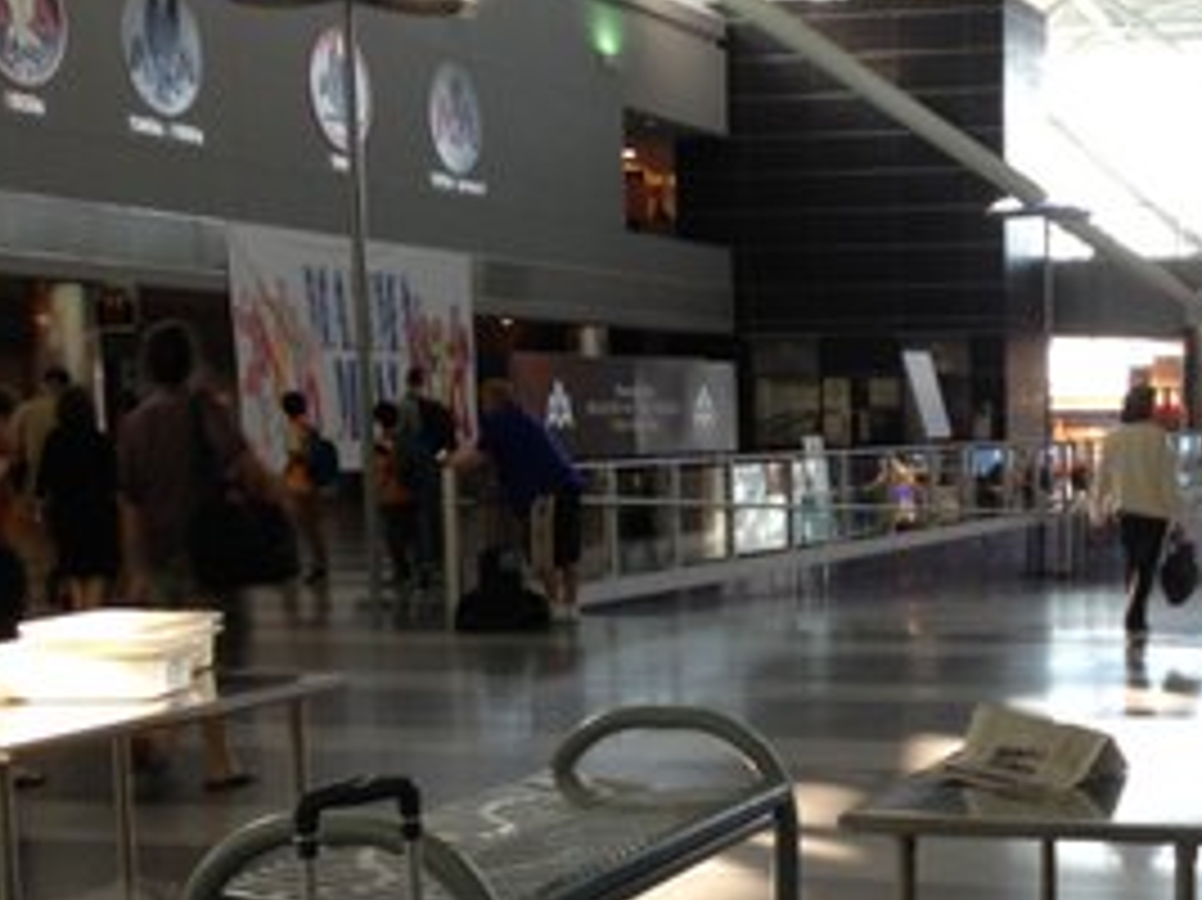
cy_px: 763
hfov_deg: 26.1
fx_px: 2534
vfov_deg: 19.9
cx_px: 1013
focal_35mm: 73
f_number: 2.4
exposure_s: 1/24
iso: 50
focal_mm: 4.13
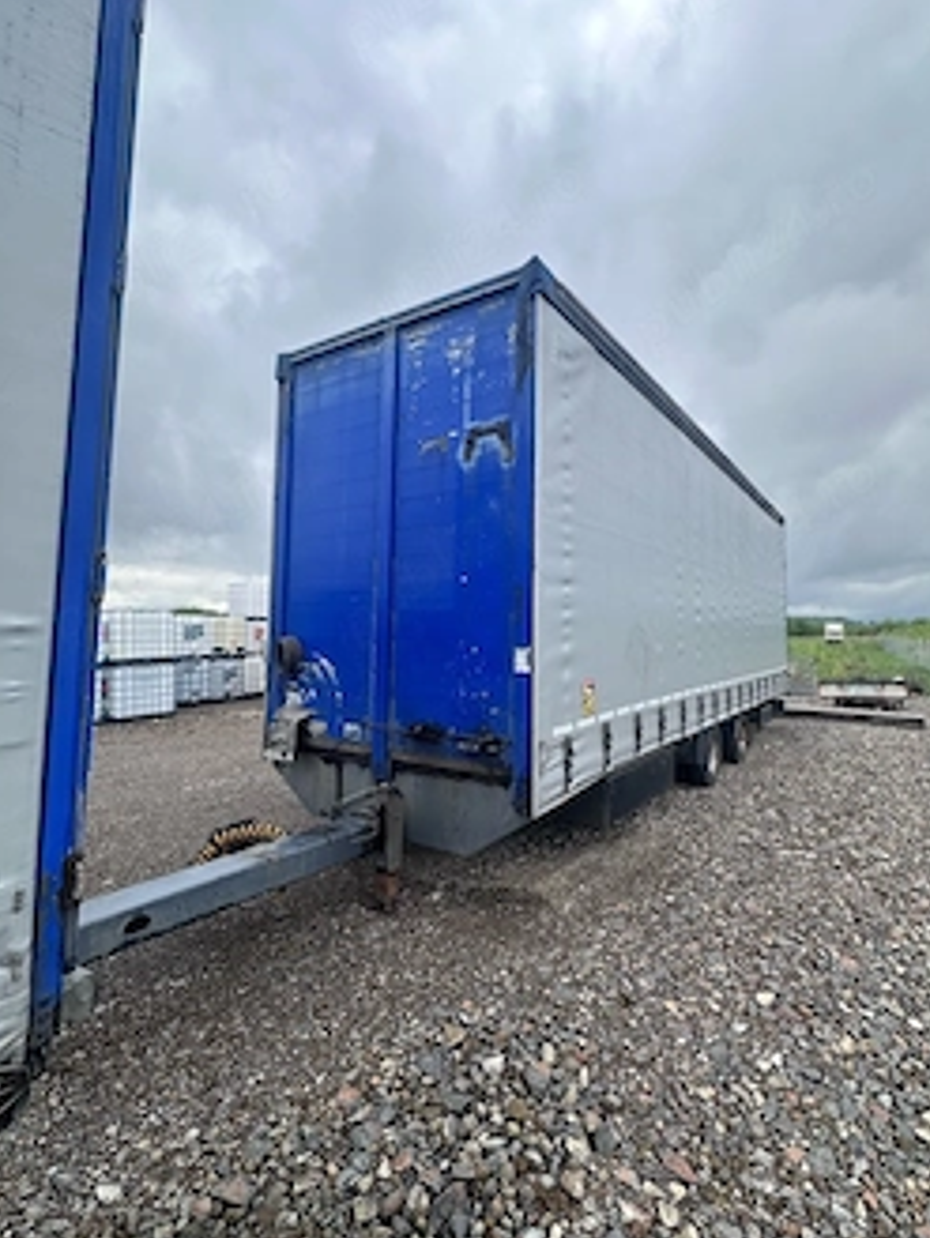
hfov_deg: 74.3
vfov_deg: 91.0
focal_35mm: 17
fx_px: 609
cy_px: 595
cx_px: 538
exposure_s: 1/550
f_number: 2.2
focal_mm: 2.22
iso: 40
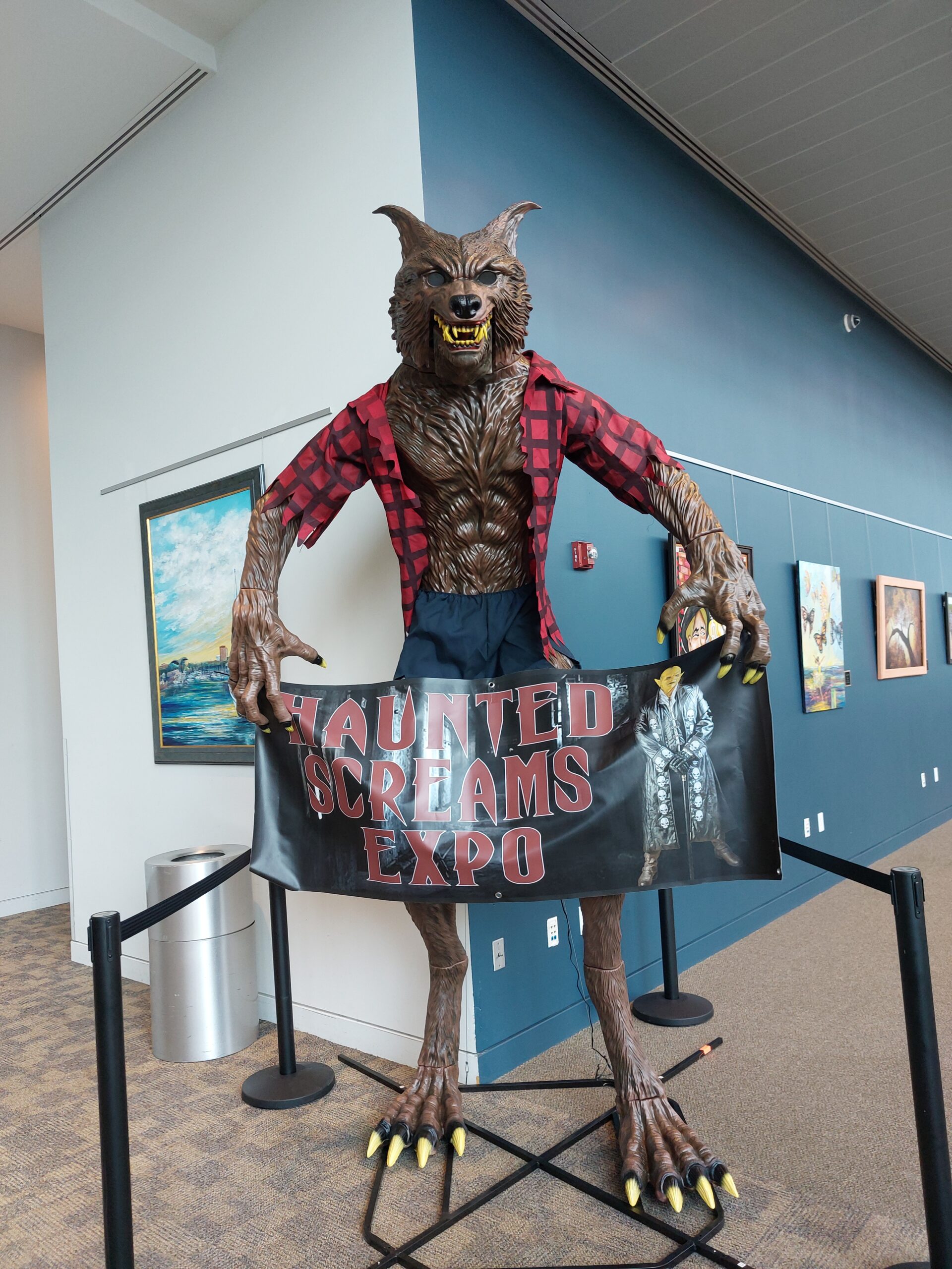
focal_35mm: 24
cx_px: 476
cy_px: 634
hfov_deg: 56.8
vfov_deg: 71.6
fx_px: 880
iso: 100
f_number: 1.8
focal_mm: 5.23
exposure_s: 1/120
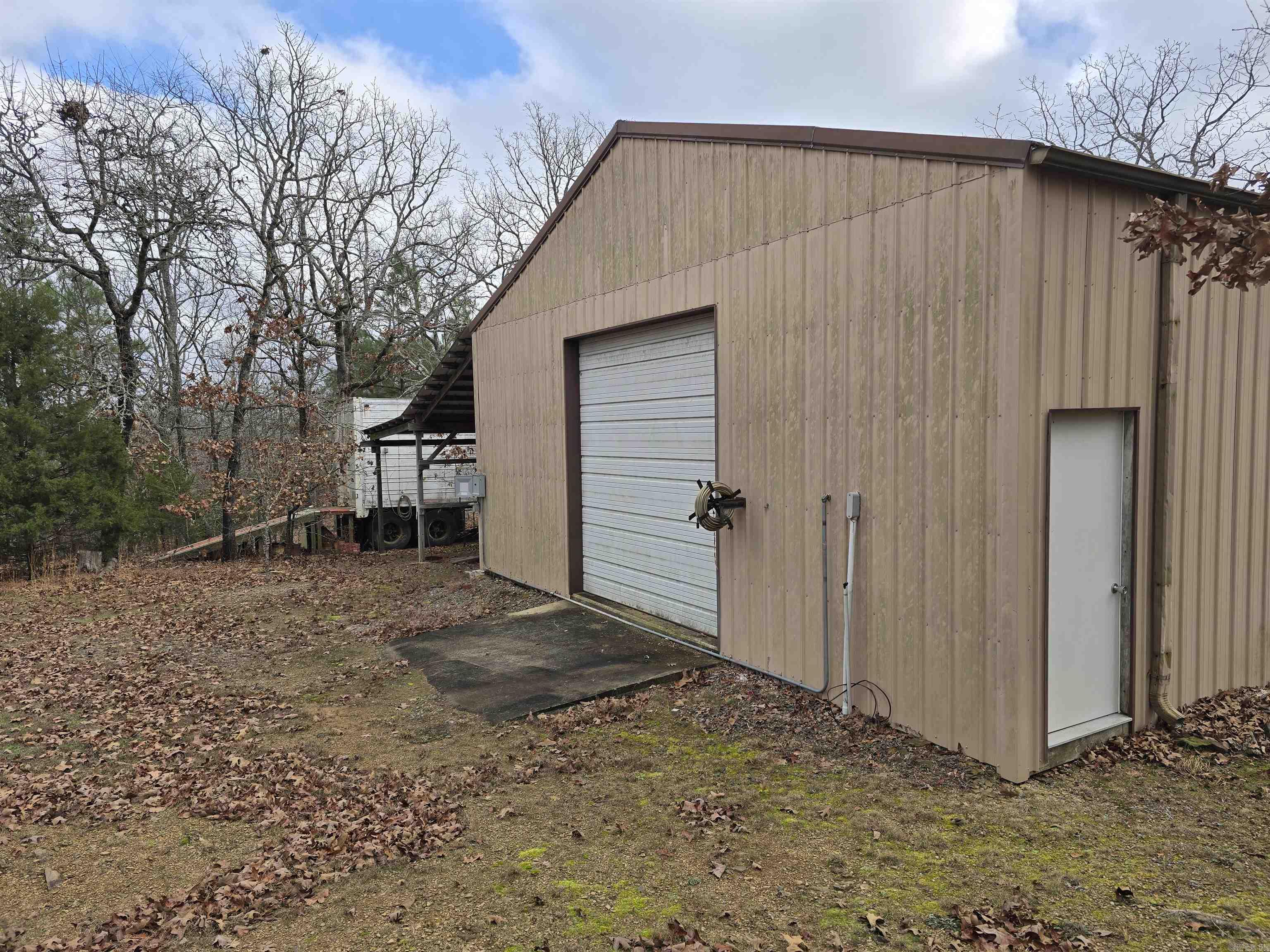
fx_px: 844
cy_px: 476
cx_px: 635
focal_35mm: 23
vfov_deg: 58.9
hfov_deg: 73.9
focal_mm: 6.3
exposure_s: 1/445
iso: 12
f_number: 1.7
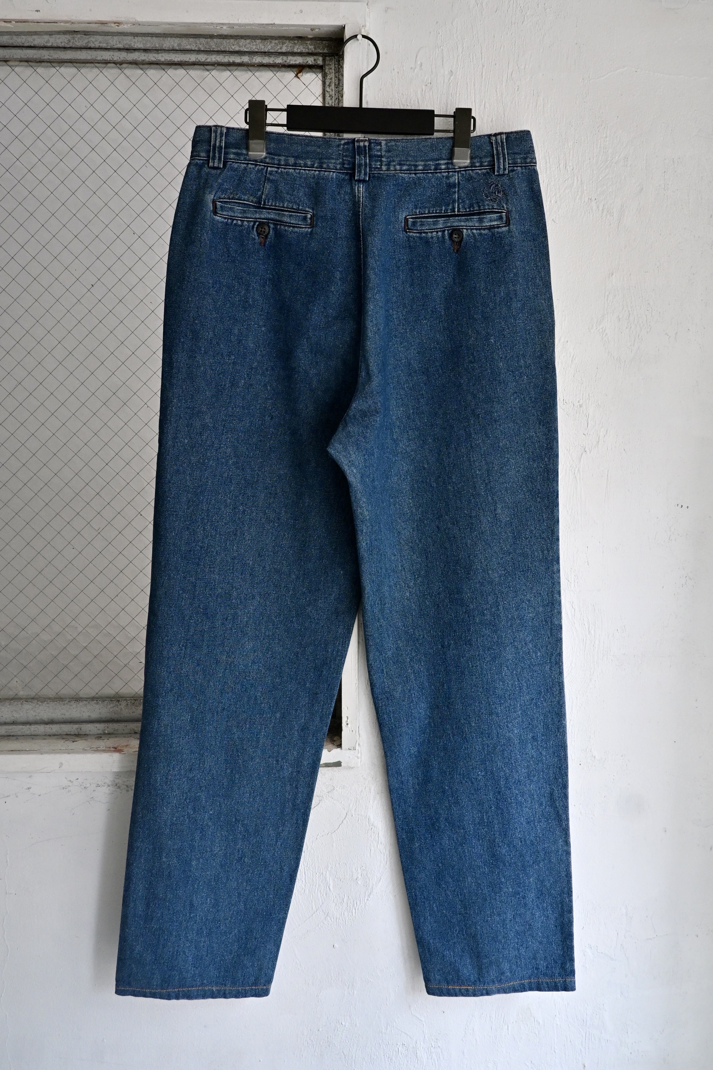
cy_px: 535
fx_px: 713
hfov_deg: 53.1
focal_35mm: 24
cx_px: 356
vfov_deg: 73.8
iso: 800
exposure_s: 1/60
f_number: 5
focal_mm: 16
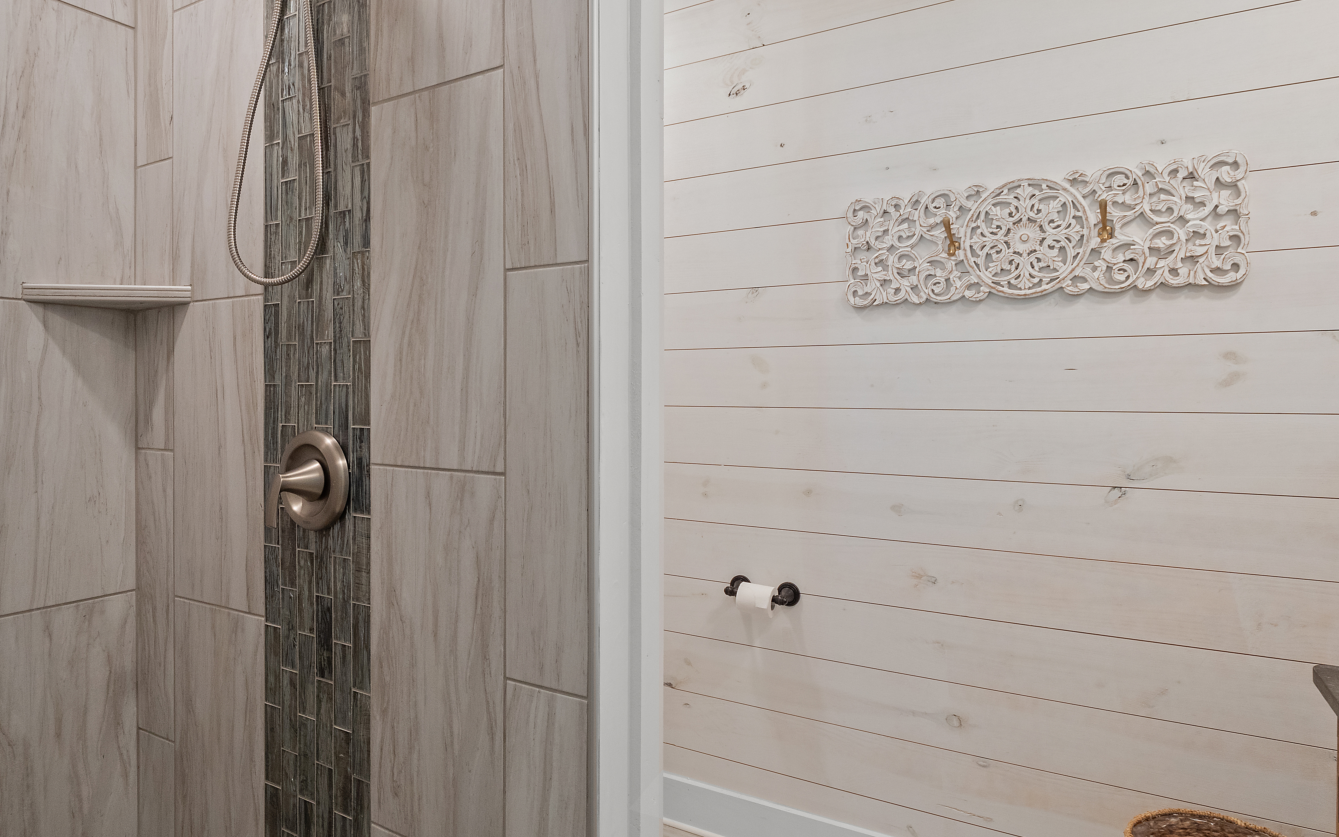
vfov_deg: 57.2
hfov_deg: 82.3
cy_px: 399
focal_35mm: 21
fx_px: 766
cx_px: 682
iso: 400
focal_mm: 9
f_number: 5.6
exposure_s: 1/13
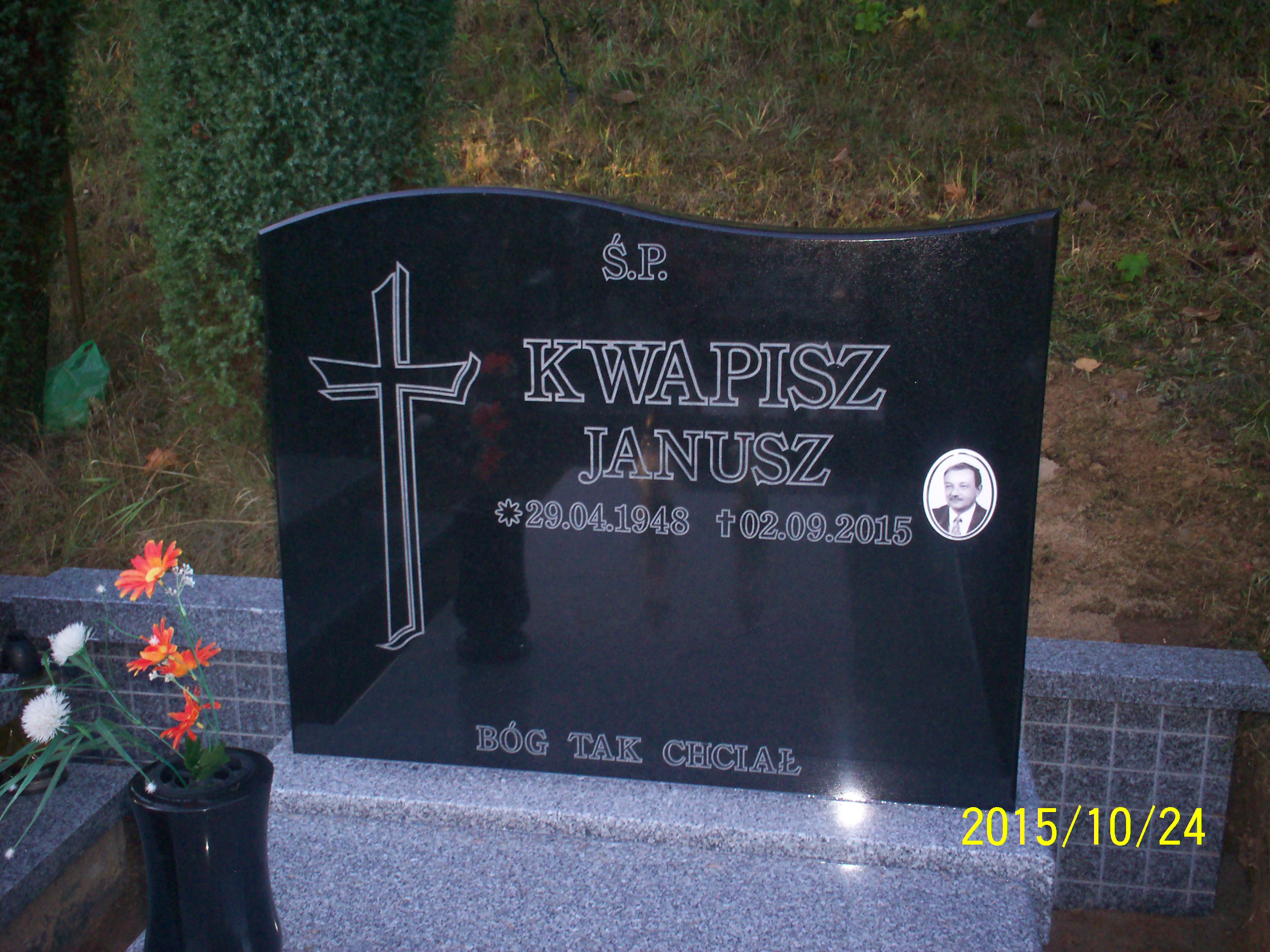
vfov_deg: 39.7
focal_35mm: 36
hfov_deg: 51.4
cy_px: 476
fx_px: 1321
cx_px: 635
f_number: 4.5
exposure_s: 1/60
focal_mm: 6
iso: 140
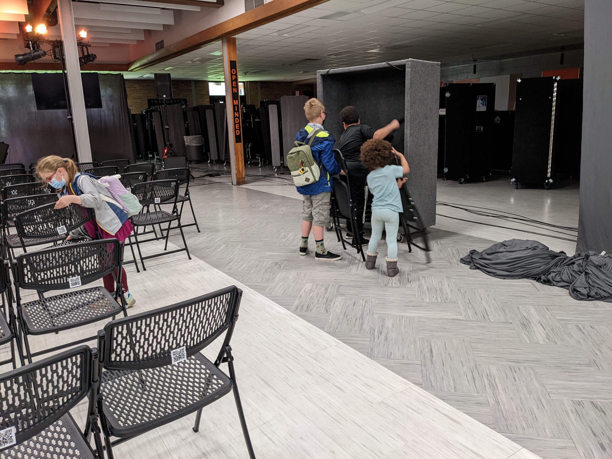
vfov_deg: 51.4
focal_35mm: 27
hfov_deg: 65.3
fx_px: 477
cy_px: 230
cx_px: 306
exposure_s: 1/25
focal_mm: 4.38
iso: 138
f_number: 1.73
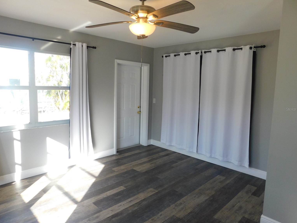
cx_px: 149
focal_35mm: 24
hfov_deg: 71.6
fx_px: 206
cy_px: 109
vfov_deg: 56.8
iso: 125
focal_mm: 4
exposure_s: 1/100
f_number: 3
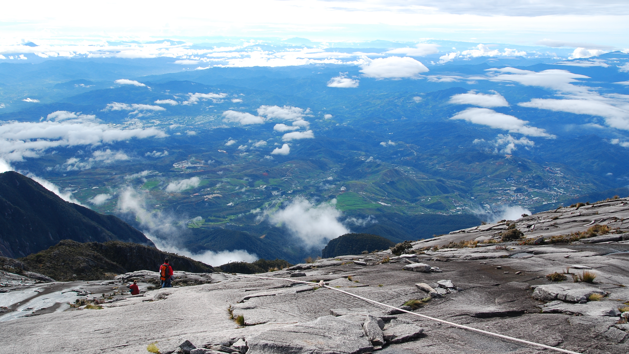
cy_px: 168
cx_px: 318
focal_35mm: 32
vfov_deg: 36.7
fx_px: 534
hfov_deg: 61.0
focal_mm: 20
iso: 100
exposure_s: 1/100
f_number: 10
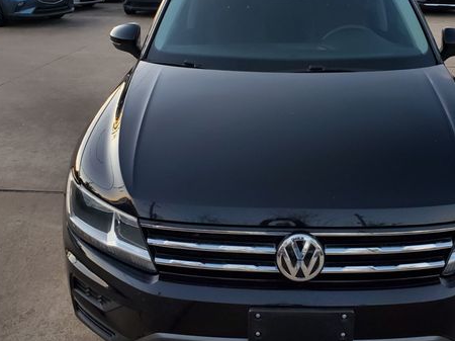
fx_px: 486
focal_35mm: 37
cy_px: 150
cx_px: 278
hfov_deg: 49.8
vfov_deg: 38.6
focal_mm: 4.3
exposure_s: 1/120
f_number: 2.4
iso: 250
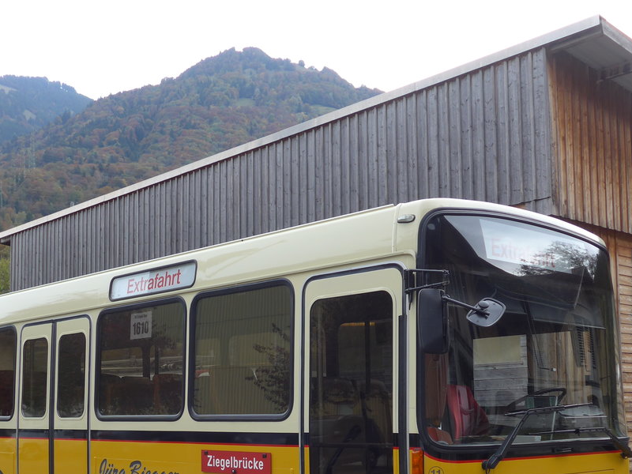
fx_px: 931
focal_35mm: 51
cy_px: 354
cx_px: 258
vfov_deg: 28.2
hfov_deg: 37.4
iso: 80
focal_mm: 7
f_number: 2.5
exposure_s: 1/100
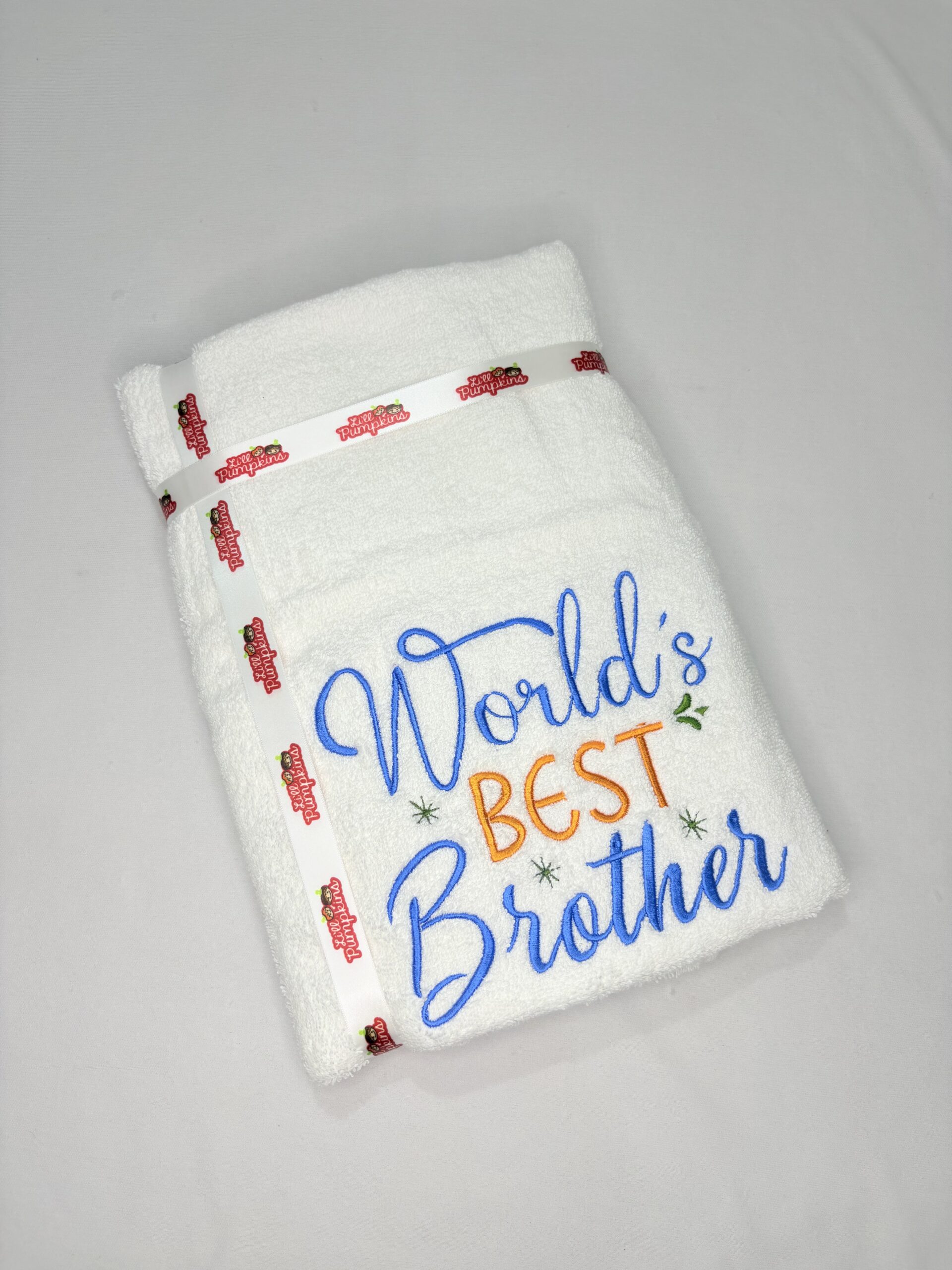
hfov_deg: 53.1
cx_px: 476
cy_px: 635
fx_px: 953
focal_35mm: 26
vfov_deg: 67.3
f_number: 1.6
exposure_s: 1/100
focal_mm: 5.96
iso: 40
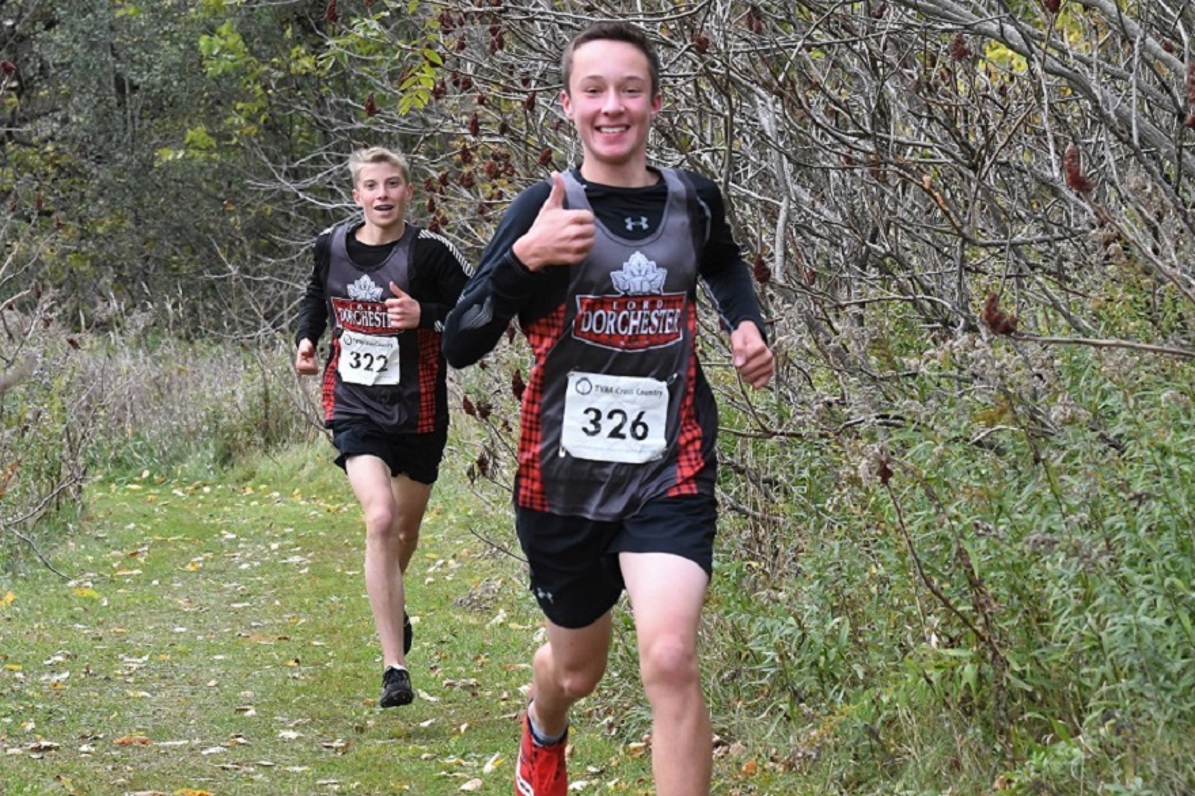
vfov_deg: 11.7
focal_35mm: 117
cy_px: 398
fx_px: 3882
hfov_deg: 17.5
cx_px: 598
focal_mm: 78
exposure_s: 1/1000
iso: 2000
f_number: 7.1
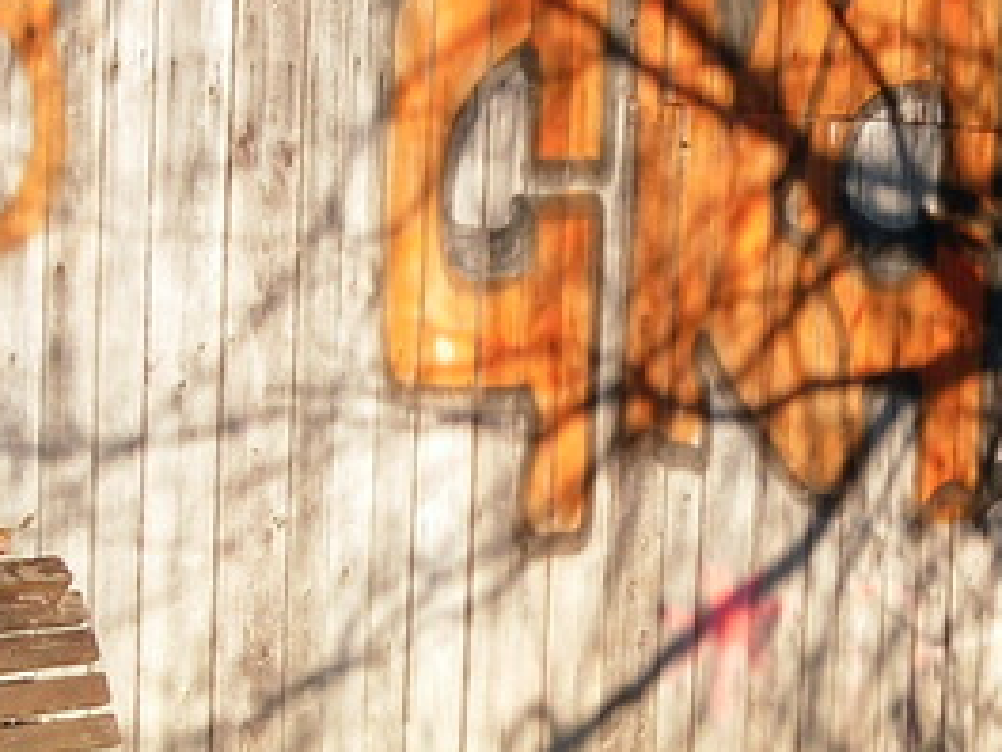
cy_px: 862
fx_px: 2460
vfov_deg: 16.7
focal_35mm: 85
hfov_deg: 21.8
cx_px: -102
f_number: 3.5
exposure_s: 1/224
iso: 80
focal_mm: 6.3
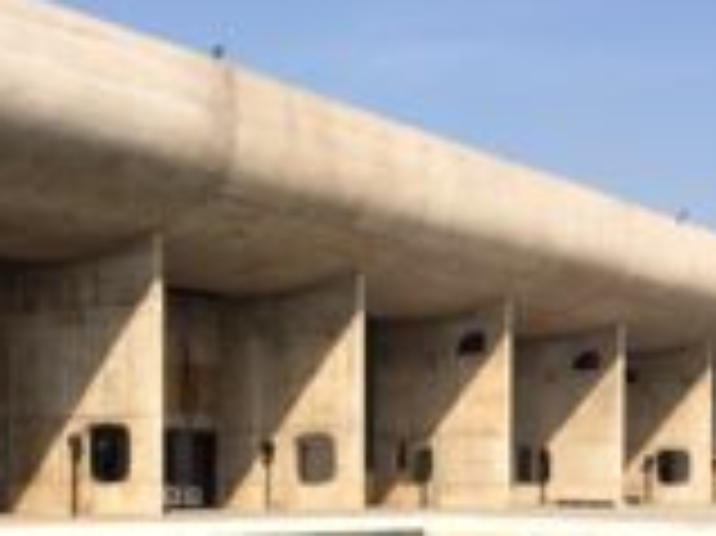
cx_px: 243
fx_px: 1509
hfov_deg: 26.6
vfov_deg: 19.8
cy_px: 482
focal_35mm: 73
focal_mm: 4.15
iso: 32
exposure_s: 1/1786
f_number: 2.2
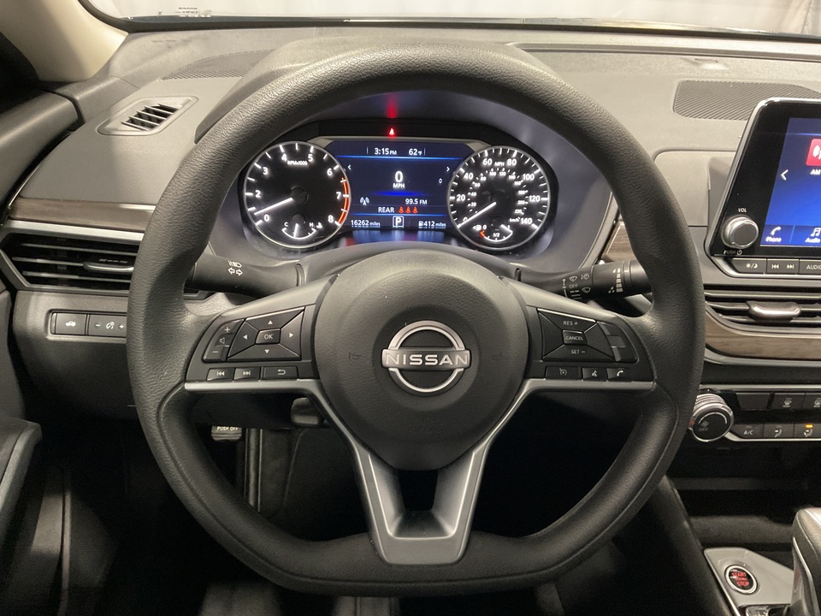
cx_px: 410
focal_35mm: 29
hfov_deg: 61.7
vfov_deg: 48.2
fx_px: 688
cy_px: 308
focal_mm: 3
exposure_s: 1/25
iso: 320
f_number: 1.8
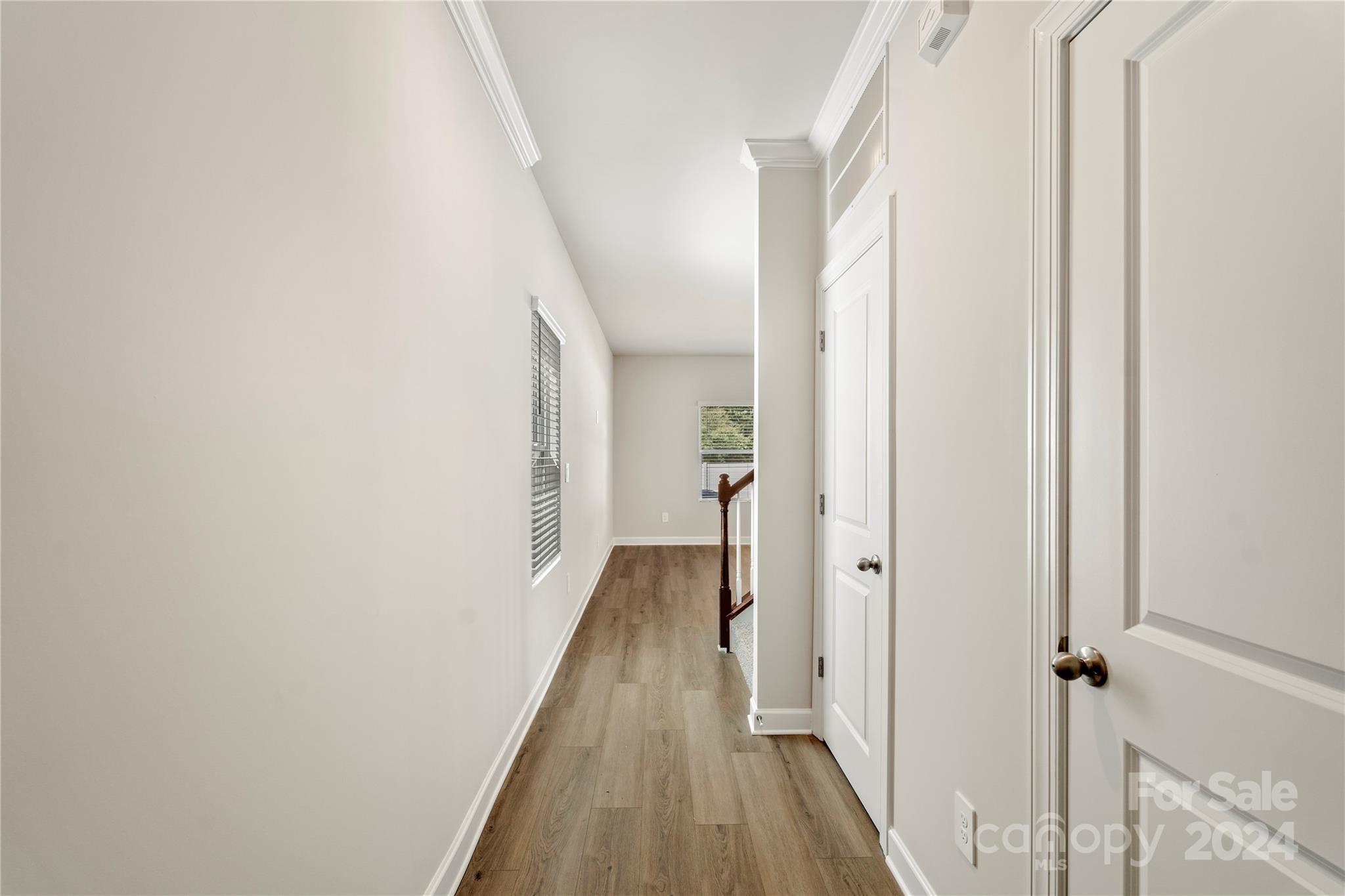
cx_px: 672
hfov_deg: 96.7
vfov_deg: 73.7
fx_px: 598
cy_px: 448
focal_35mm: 16
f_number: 6.3
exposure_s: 1/13
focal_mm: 16
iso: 400
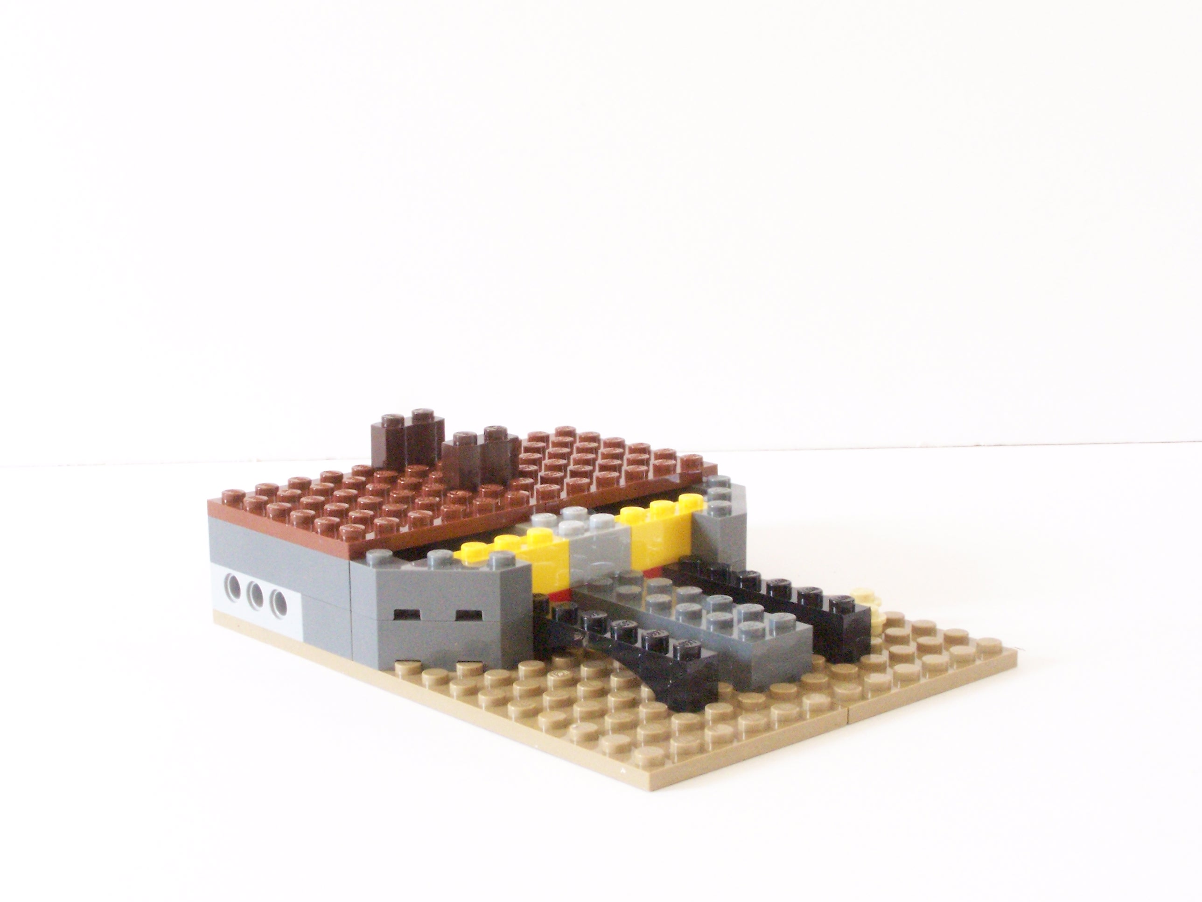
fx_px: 2326
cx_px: 601
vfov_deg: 21.9
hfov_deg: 29.0
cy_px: 451
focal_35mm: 67
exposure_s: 1/15
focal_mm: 11.1
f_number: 8
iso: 400
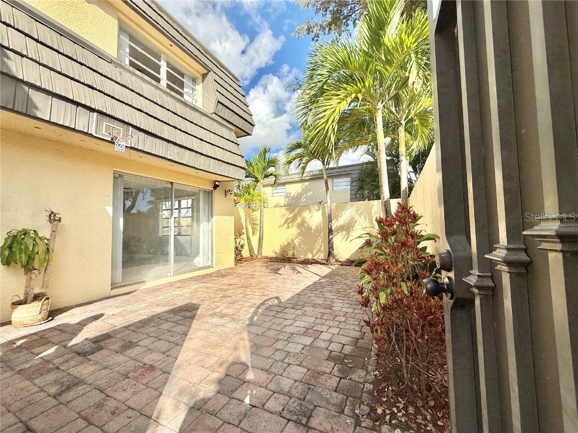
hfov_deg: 102.1
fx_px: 234
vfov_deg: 85.7
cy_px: 216
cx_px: 289
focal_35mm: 14
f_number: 2.2
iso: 50
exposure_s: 1/2611
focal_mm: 2.22
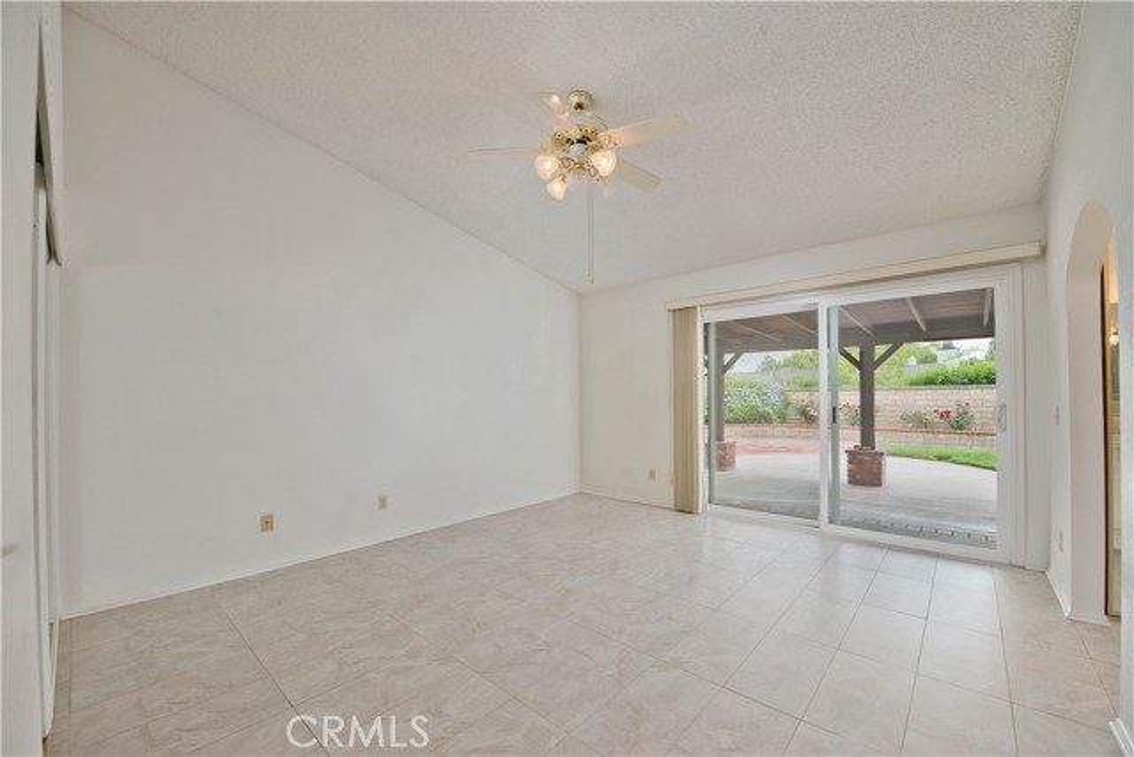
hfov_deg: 104.2
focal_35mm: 14
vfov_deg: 81.2
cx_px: 567
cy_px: 378
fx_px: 441
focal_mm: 14
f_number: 5.6
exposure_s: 1/200
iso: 400
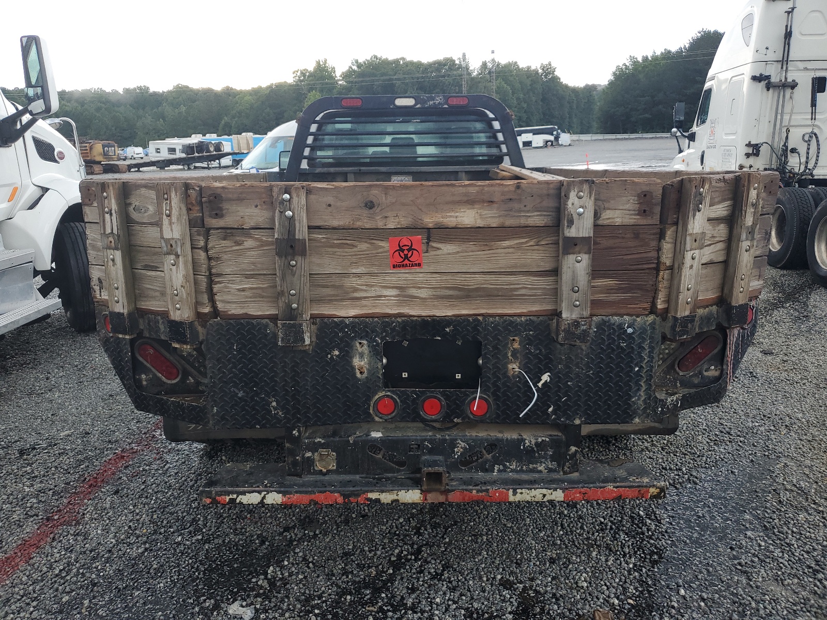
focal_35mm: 26
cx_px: 414
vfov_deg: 53.1
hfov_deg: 67.3
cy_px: 310
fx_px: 621
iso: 50
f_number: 1.5
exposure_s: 1/167
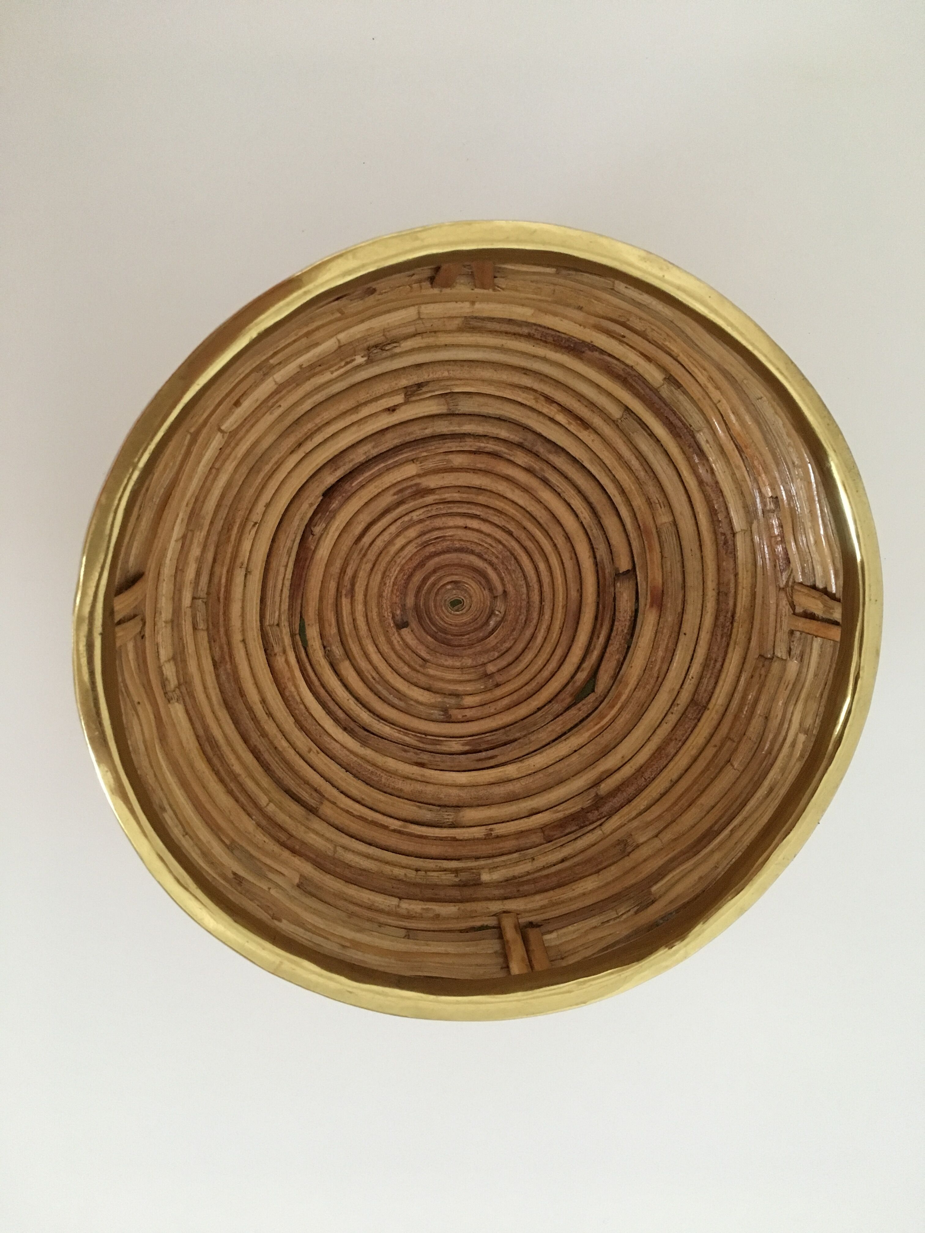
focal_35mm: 29
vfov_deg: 61.7
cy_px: 616
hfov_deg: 48.2
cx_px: 462
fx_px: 1033
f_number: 2.2
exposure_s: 1/15
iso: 200
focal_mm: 4.15
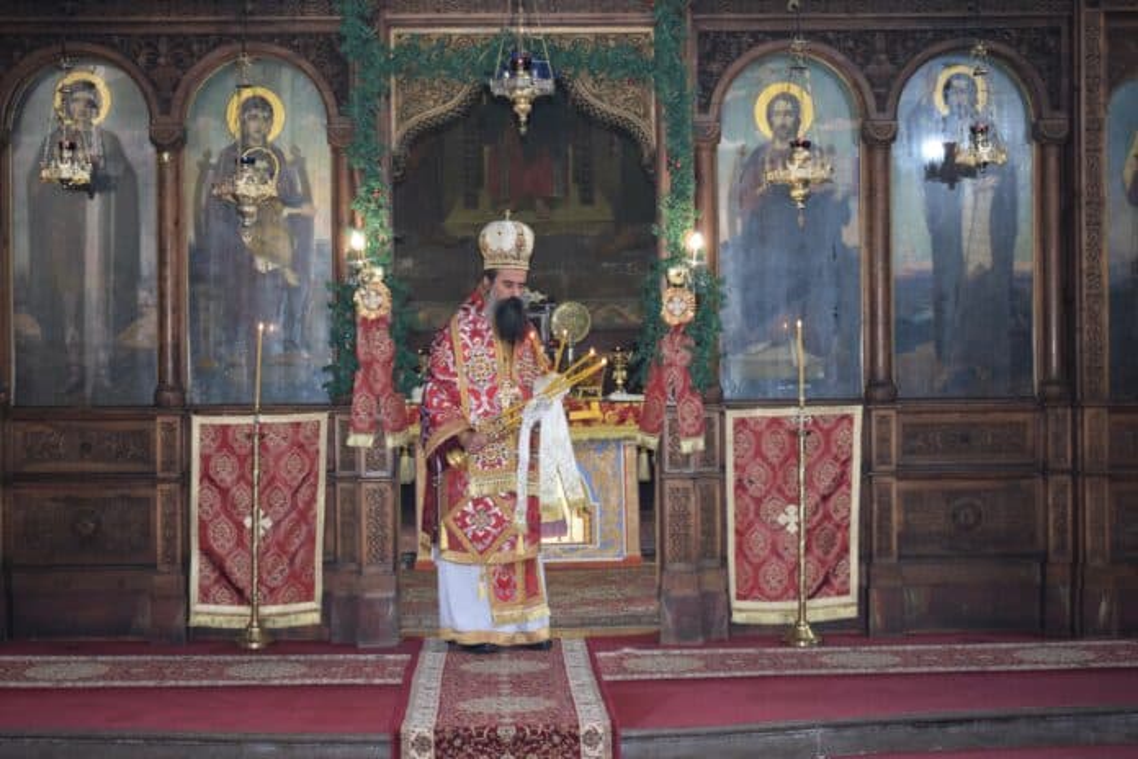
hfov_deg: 35.1
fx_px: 1802
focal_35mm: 57
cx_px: 569
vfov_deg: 23.8
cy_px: 380
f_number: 4.8
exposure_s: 1/60
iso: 1250
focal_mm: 38
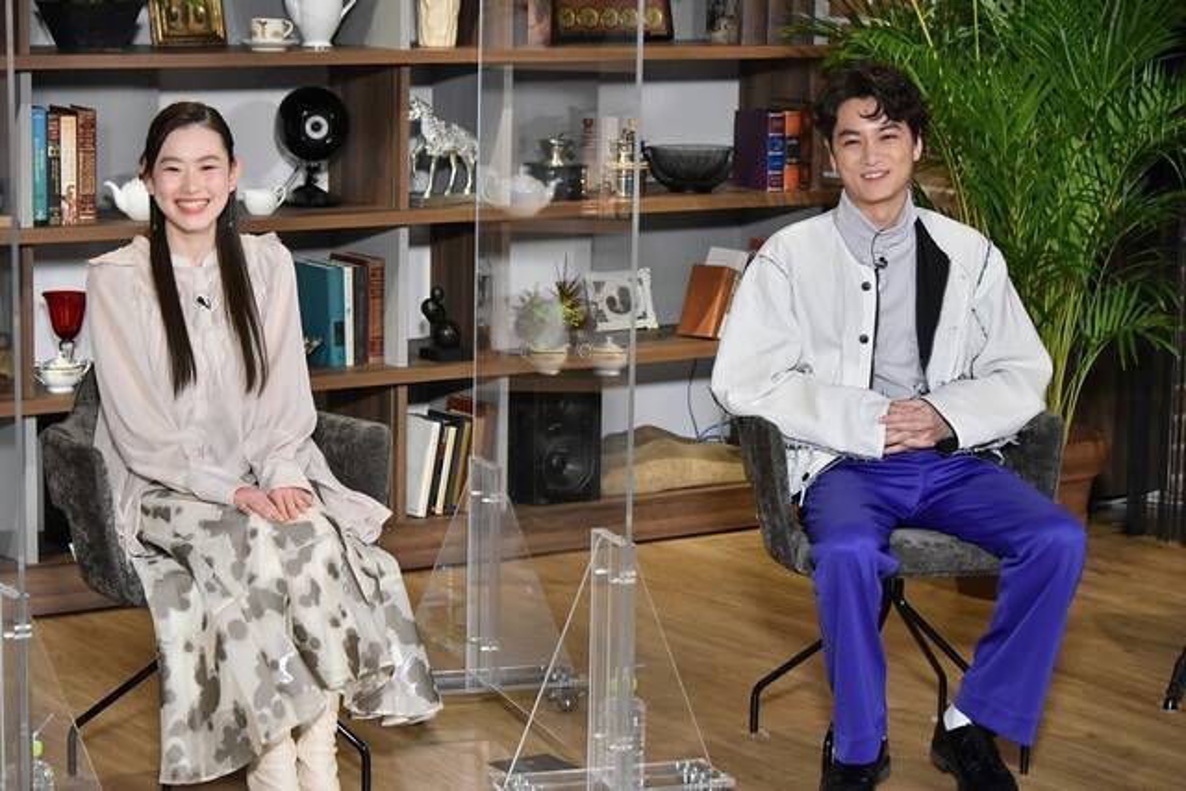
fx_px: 2965
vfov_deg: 15.2
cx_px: 593
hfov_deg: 22.6
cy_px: 396
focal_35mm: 90
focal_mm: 90
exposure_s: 1/250
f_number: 5.3
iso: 4000
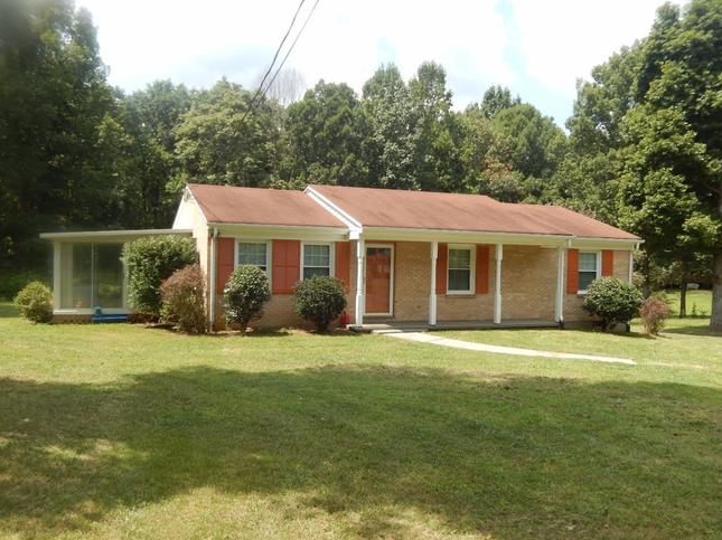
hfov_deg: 60.0
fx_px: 625
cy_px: 281
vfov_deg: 46.7
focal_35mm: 30
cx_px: 354
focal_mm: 4.5
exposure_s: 1/640
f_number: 3.4
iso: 125
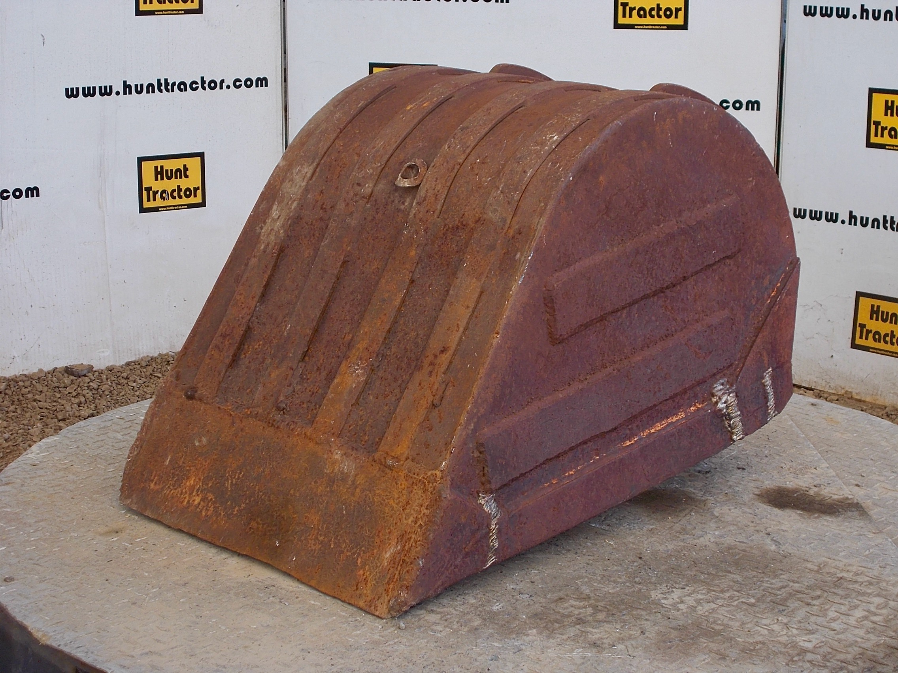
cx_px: 449
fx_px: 1712
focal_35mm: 66
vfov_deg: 22.3
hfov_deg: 29.4
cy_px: 336
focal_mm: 11.8
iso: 80
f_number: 5.3
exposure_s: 1/60
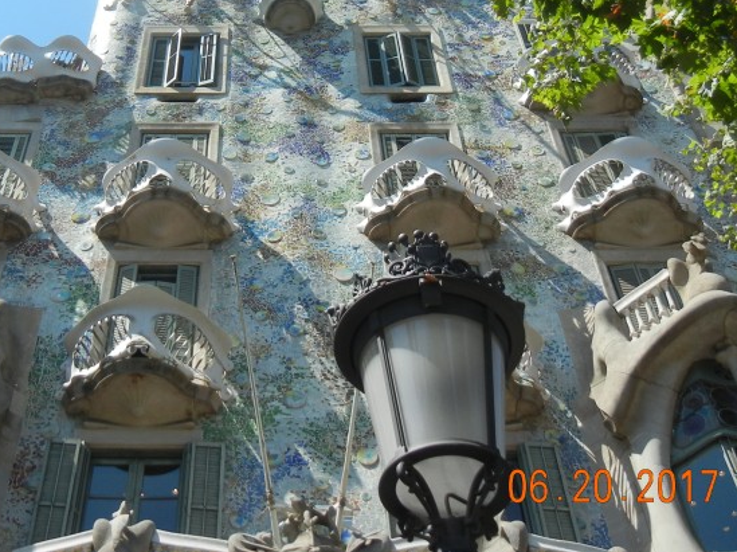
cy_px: 78
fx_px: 1191
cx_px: 243
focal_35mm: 56
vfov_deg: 25.4
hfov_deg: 34.0
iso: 160
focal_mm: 5.4
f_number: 7
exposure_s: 1/290
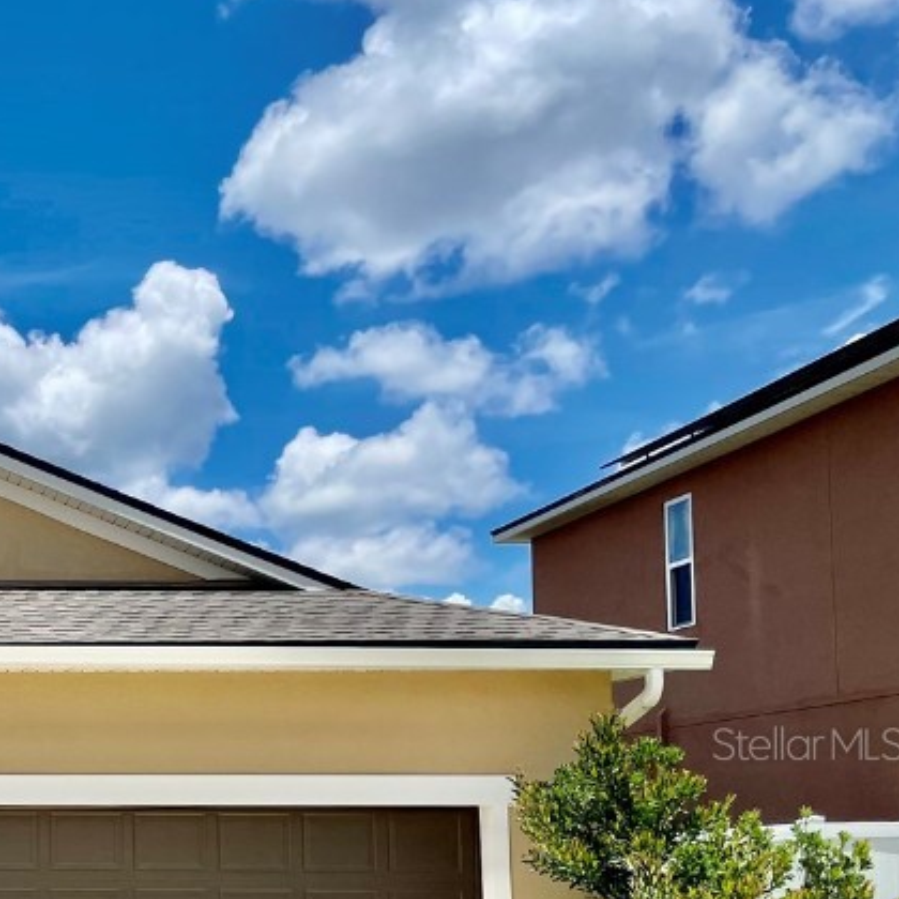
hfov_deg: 27.0
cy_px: 743
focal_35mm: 56
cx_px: -182
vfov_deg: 29.7
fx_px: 1645
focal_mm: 4.2
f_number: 1.6
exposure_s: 1/8403
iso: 50
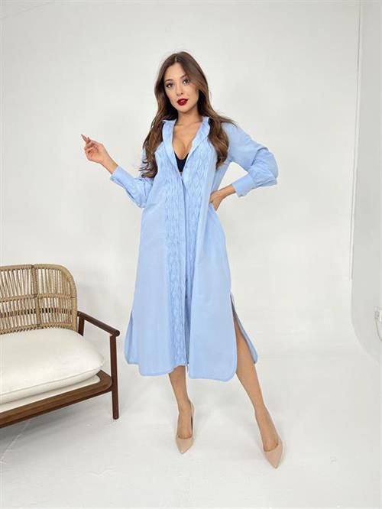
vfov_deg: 67.3
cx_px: 191
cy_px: 254
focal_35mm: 26
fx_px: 382
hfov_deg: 53.1
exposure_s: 1/137
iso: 50
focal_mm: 5.7
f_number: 1.5
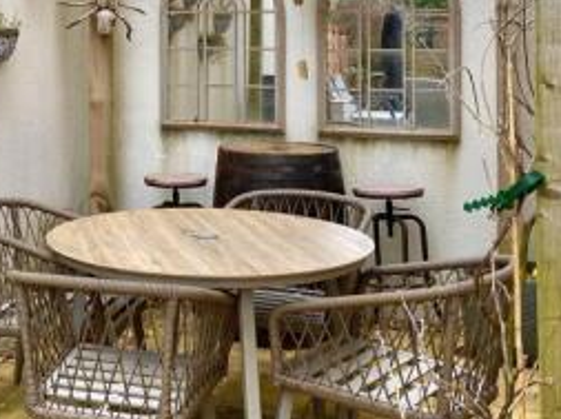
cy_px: 19
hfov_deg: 31.1
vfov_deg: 23.5
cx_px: 81
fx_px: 971
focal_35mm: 60
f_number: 1.8
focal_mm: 4.25
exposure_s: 1/318
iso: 32
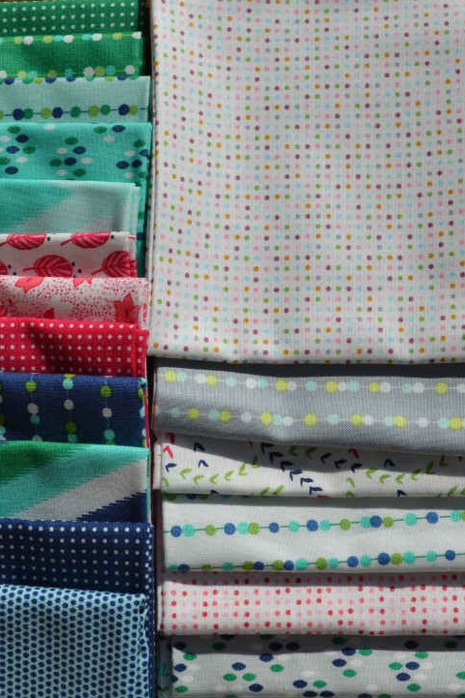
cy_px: 388
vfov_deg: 28.8
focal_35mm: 70
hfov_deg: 19.4
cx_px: 167
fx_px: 1357
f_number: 10
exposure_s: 1/400
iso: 100
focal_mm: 32
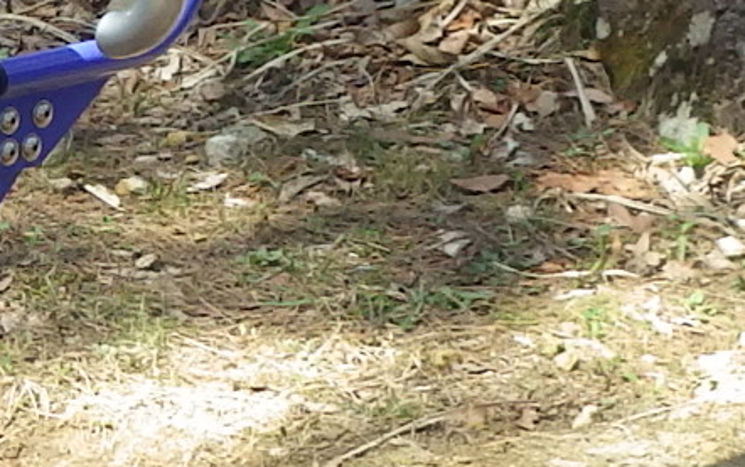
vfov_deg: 7.1
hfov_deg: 10.9
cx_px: -408
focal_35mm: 184
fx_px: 3739
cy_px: -57
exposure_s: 1/200
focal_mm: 4.5
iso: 125
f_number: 2.8
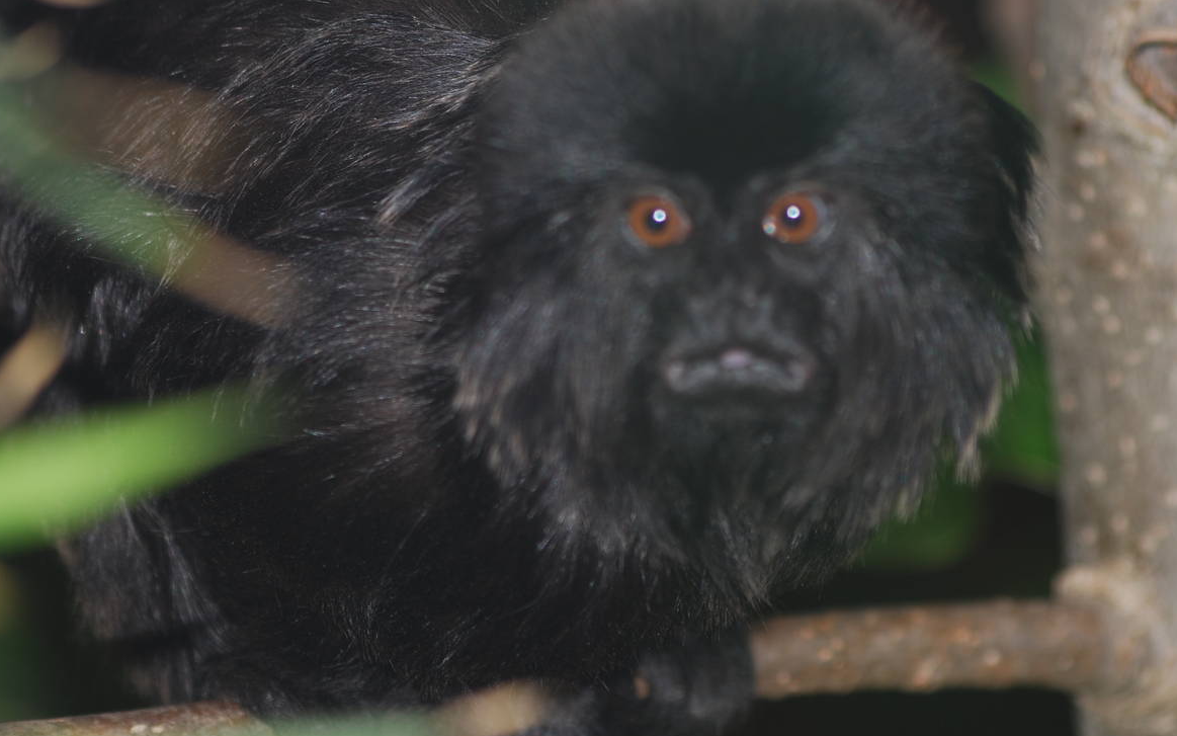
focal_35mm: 257
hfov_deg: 8.2
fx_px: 8244
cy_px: 289
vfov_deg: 5.1
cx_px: 509
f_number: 4.2
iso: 100
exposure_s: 1/125
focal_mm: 122
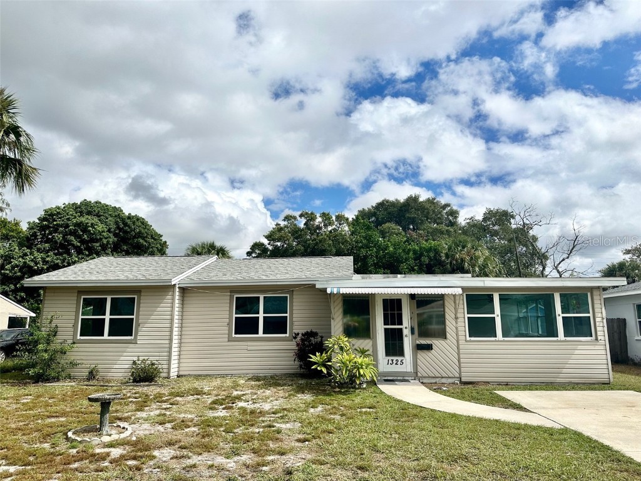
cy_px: 240
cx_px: 320
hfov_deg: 71.6
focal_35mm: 24
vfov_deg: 56.8
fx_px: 444
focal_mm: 6.86
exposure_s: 1/12048
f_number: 1.78
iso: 80
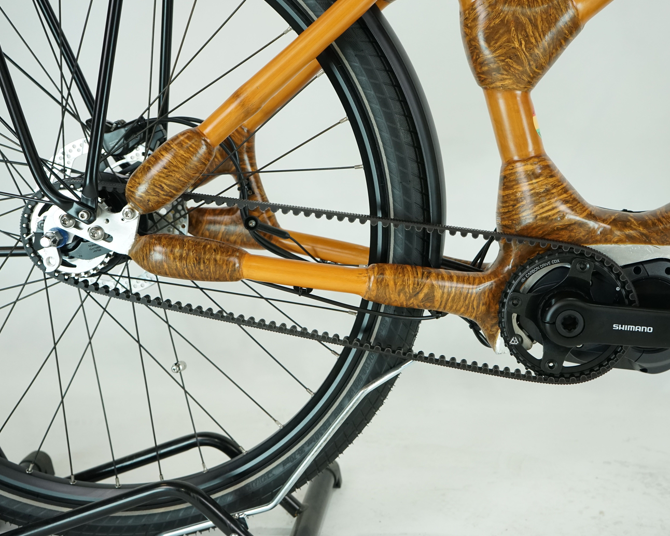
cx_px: 394
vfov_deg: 34.9
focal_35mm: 43
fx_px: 853
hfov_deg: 42.7
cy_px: 268
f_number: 5.6
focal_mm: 38
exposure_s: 1/200
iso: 1600
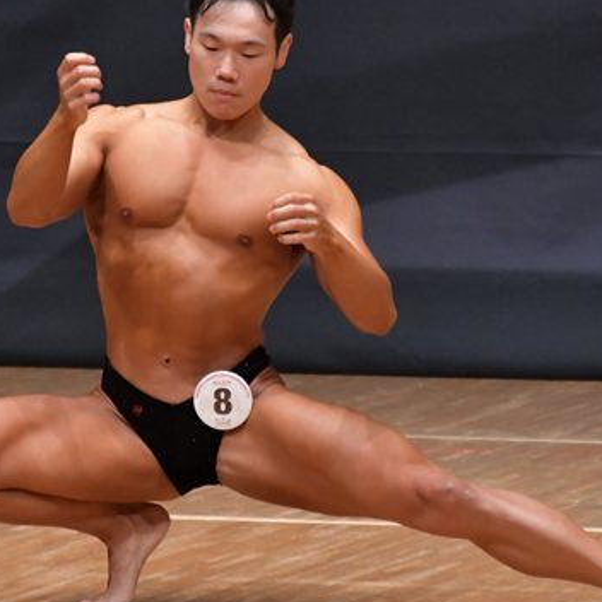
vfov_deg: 2.1
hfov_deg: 2.1
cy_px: 287
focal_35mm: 841
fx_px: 16547
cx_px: 215
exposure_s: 1/400
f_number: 5.6
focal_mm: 300
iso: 6400
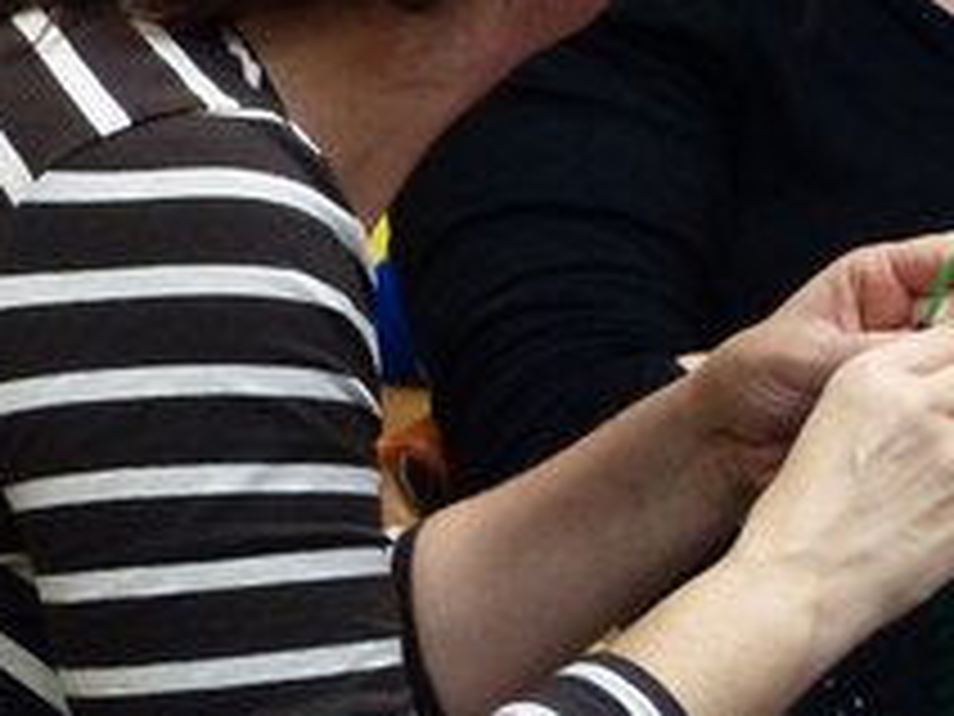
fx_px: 9729
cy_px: 527
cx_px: -72
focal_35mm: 353
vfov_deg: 4.2
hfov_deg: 5.6
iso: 400
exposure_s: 1/25
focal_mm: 13.5
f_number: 2.8
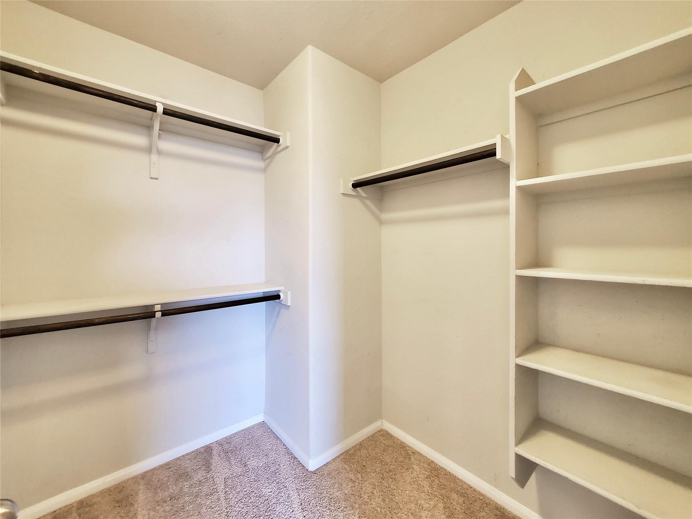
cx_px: 346
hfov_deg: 106.2
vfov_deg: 89.9
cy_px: 260
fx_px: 260
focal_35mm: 13
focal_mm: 1.8
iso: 500
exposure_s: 1/30
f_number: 2.2
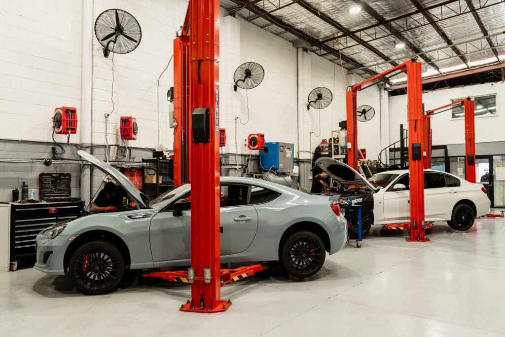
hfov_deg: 65.5
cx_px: 252
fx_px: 393
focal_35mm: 28
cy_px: 168
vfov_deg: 46.4
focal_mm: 28
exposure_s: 1/100
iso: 250
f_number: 3.5
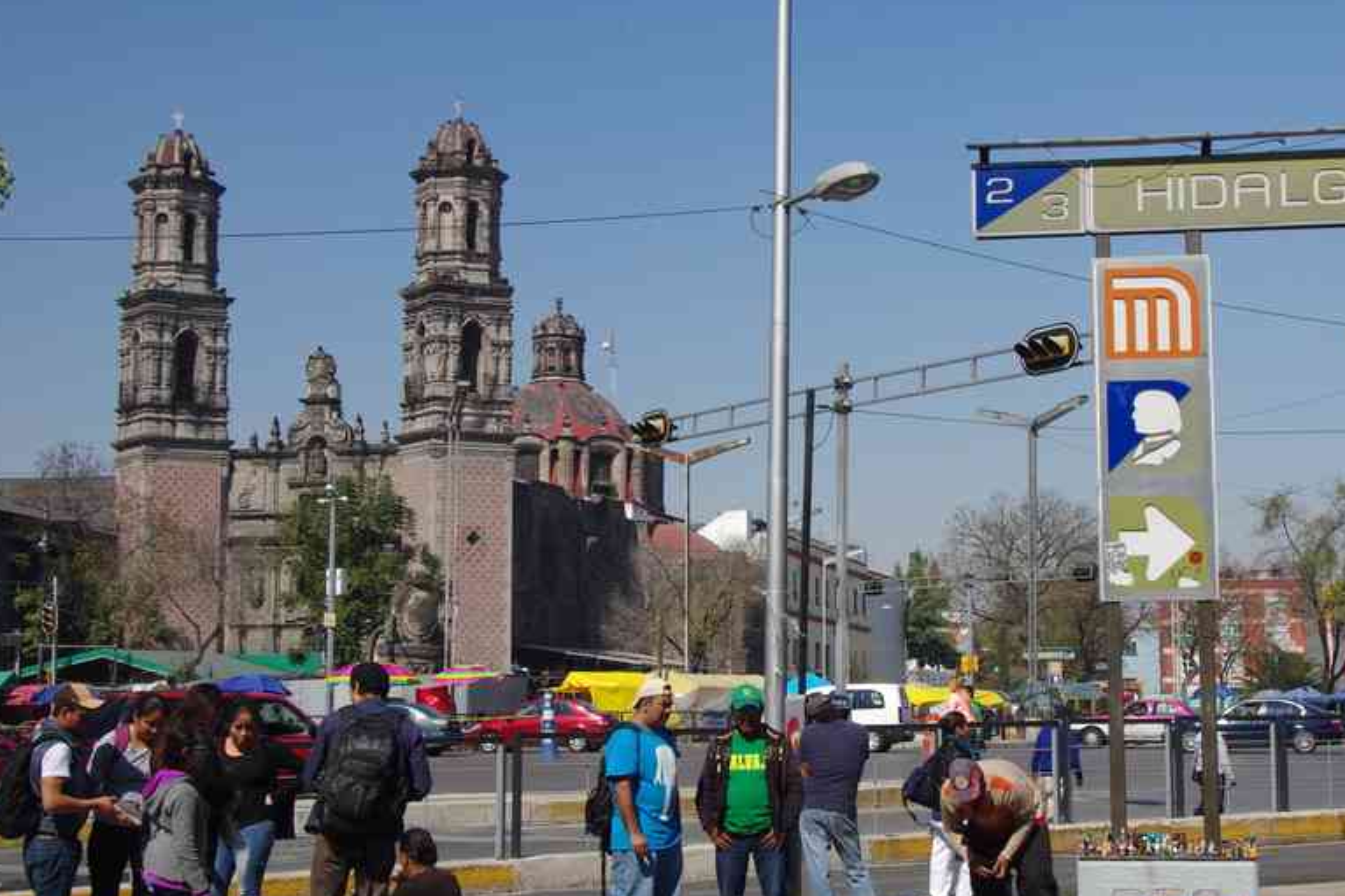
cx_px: 779
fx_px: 2092
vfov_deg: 24.2
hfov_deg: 35.6
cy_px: 435
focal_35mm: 56
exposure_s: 1/100
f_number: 11
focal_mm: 29.4
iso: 200
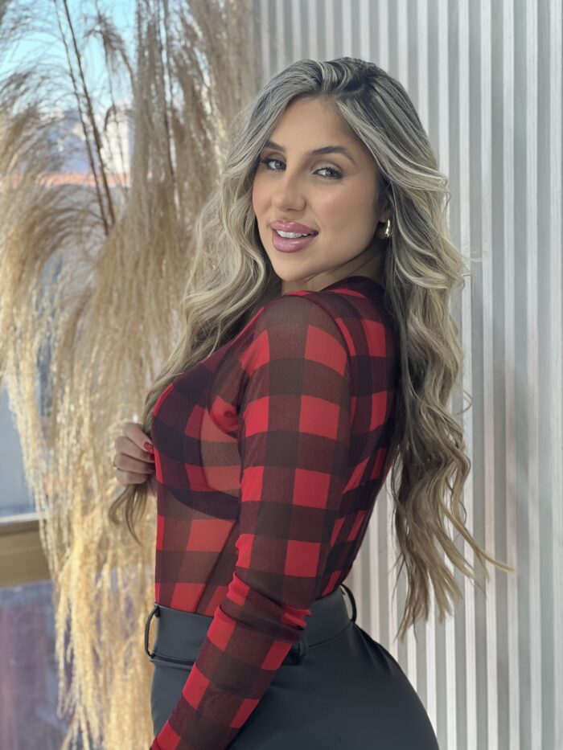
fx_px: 1669
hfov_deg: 19.1
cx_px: 282
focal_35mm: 77
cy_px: 375
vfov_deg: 25.3
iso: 125
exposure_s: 1/120
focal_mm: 9
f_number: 2.8
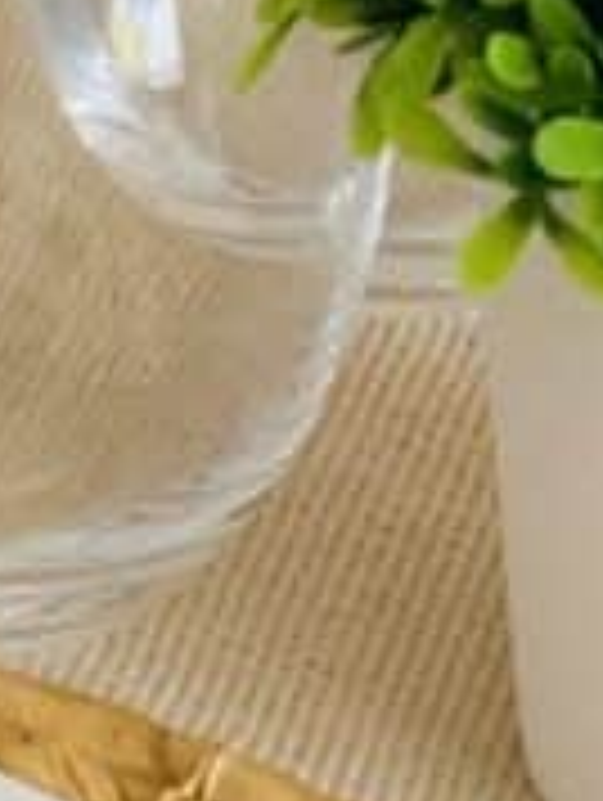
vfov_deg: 6.6
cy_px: -50
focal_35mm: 299
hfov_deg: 4.9
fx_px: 6928
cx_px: -824
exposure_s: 1/65
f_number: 2.4
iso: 125
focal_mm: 6
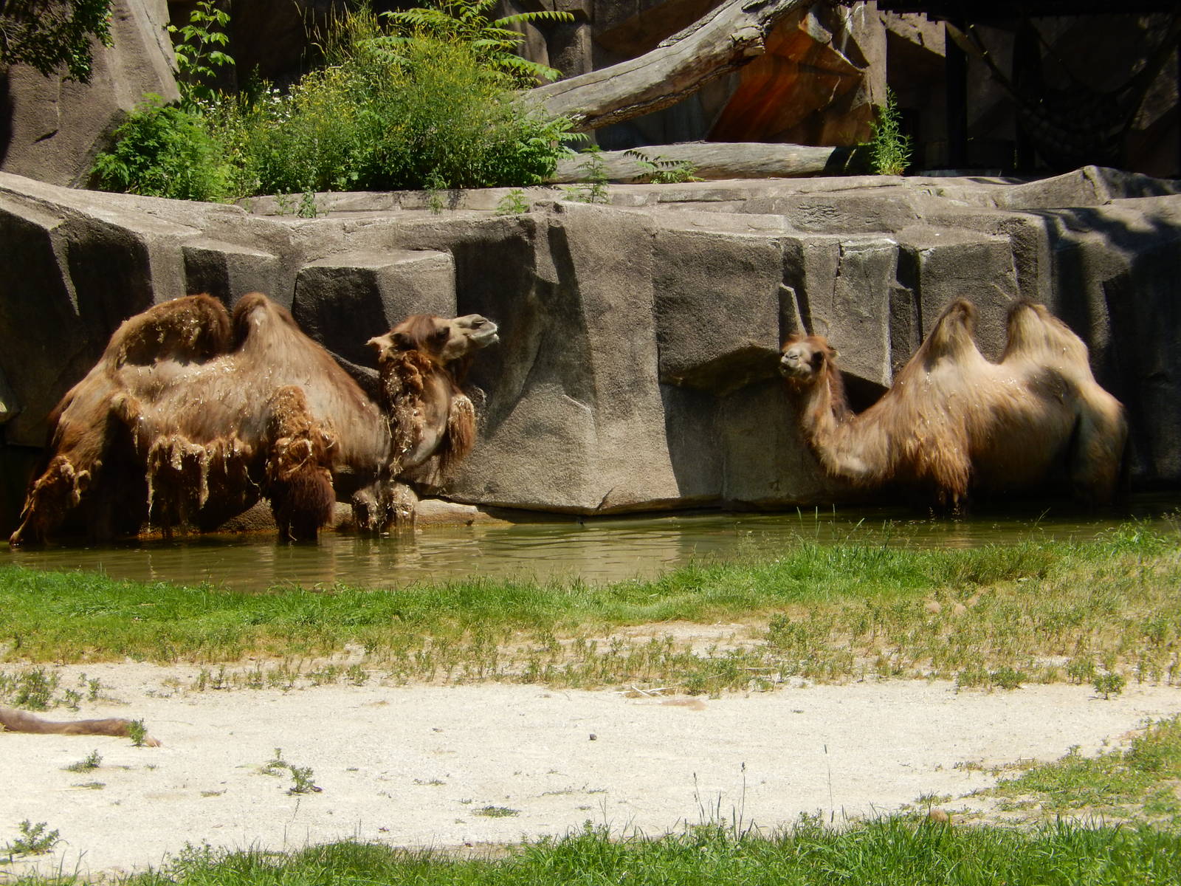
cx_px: 590
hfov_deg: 14.7
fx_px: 4572
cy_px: 443
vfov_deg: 11.1
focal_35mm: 134
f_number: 5.6
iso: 125
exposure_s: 1/500
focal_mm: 24.1
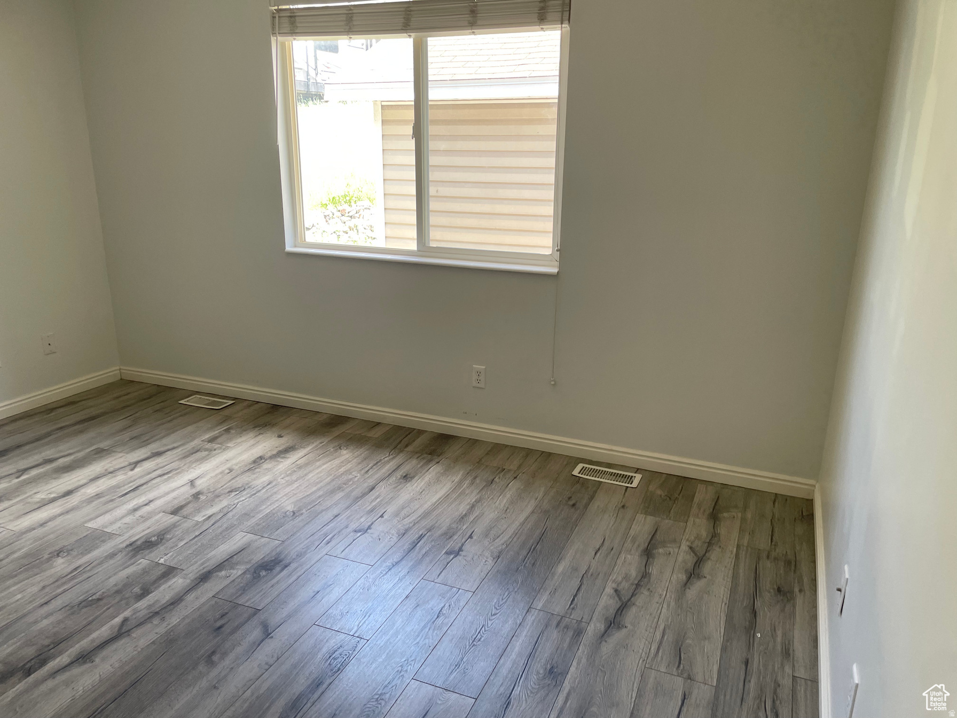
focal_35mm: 26
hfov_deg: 67.3
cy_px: 359
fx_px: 719
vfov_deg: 53.1
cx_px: 478
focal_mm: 4.2
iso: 50
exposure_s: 1/121
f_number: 1.6
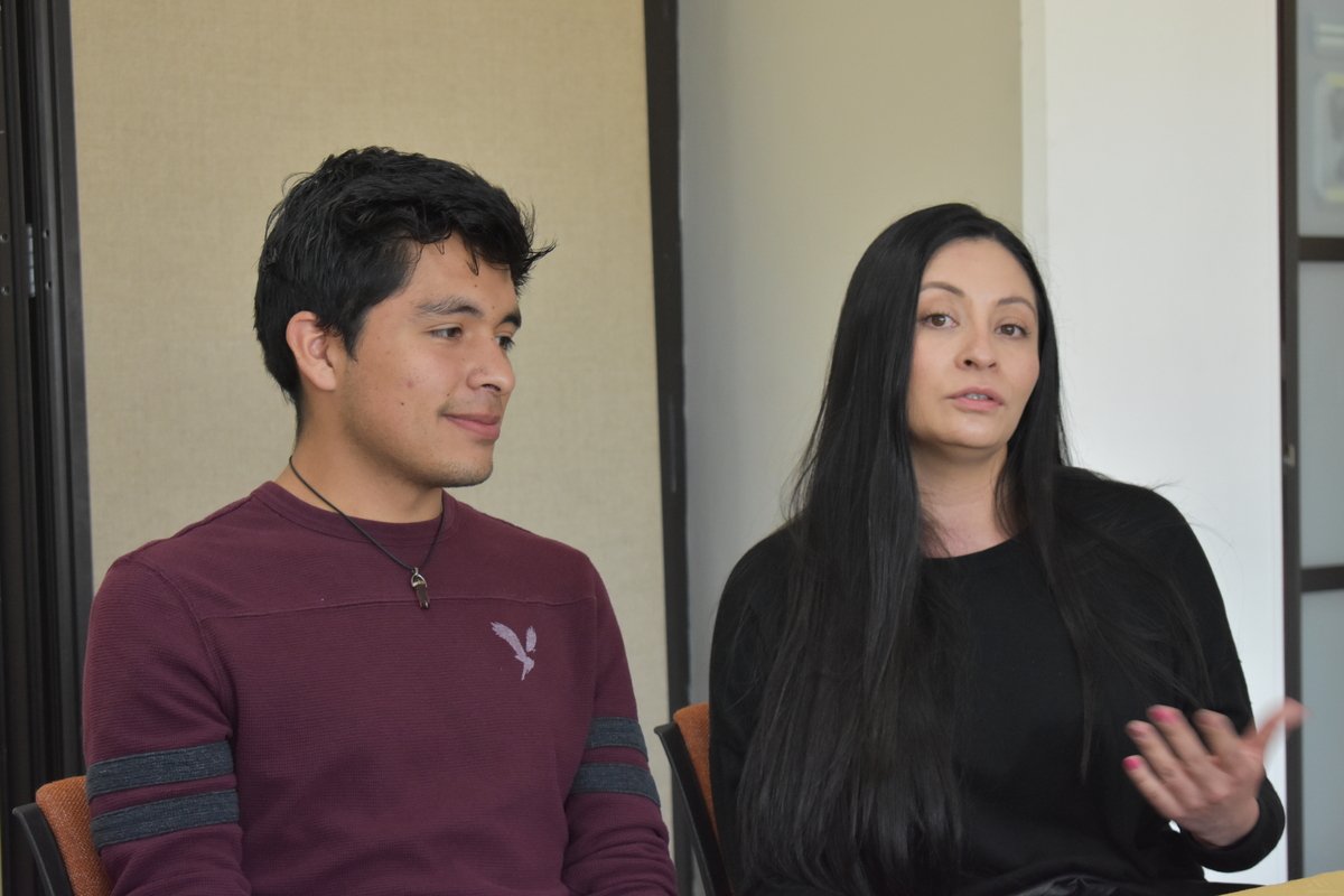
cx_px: 672
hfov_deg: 24.6
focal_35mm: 82
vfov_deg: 16.6
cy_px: 448
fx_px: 3080
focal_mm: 55
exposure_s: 1/60
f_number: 5.6
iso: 1600
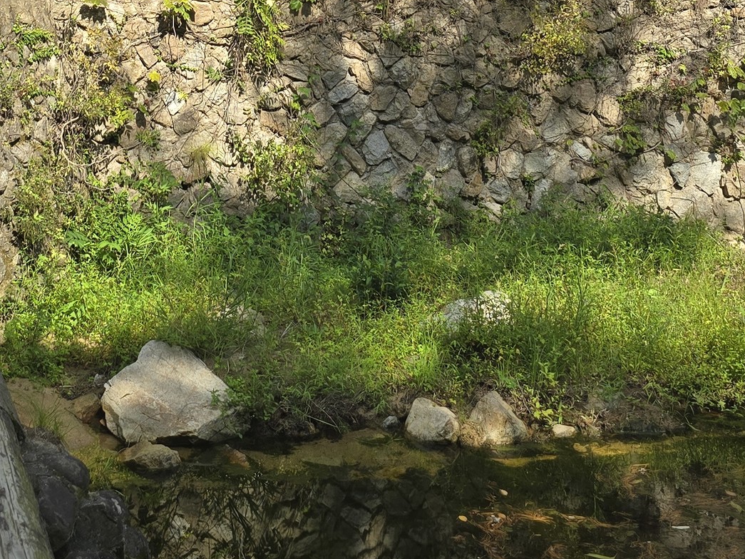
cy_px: -233
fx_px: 1421
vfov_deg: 19.8
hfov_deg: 29.1
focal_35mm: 66
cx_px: 225
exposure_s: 1/460
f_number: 1.7
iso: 12
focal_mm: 6.3
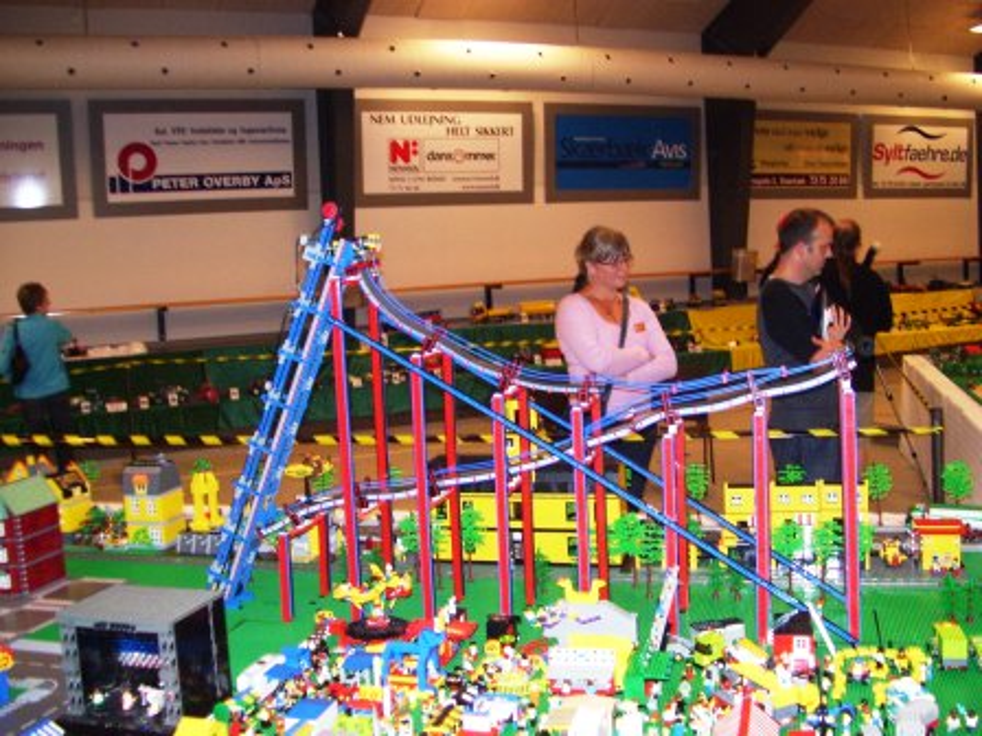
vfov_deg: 39.7
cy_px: 368
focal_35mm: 36
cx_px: 491
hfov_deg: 51.4
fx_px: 1021
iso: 200
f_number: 2.7
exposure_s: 1/60
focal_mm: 6
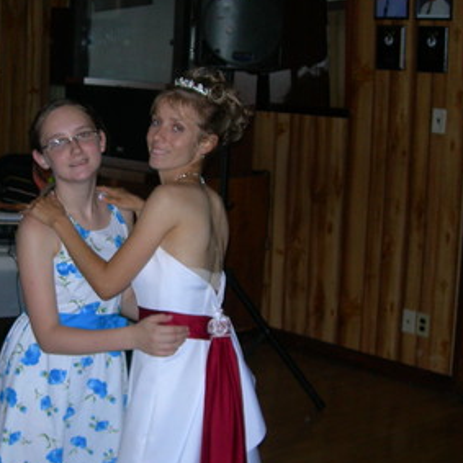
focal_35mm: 76
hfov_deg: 22.5
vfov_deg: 22.8
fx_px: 1150
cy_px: 211
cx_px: 95
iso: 103
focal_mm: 7.8
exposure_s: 1/60.1
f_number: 2.8
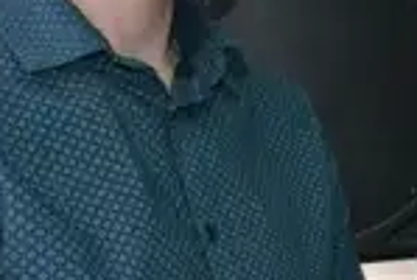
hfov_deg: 17.0
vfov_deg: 12.3
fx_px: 1300
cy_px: 80
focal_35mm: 112
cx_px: 563
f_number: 6.3
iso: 3200
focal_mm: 18
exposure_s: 1/200
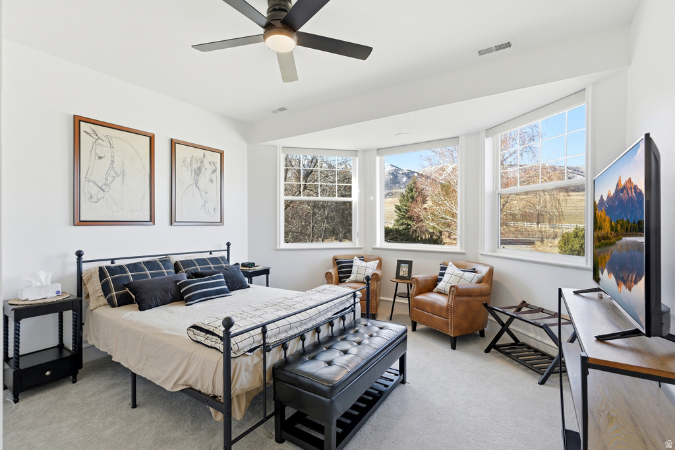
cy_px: 225
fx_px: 294
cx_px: 338
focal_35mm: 16
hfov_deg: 97.8
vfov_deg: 74.8
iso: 500
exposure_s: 1/1000
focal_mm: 15.7
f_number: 8
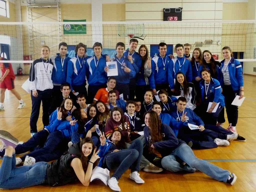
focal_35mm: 38
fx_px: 281
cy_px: 96
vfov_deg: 37.7
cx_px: 128
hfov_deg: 49.0
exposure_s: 1/30
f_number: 3.8
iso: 800
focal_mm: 6.3
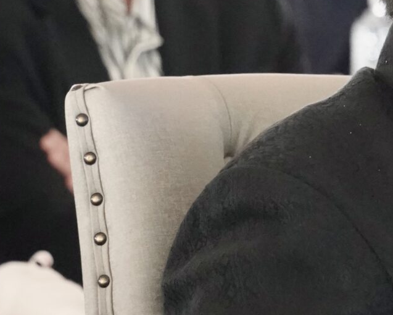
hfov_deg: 2.6
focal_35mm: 754
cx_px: 584
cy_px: 123
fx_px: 8773
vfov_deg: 2.1
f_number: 5.6
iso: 10000
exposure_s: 1/125
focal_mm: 200
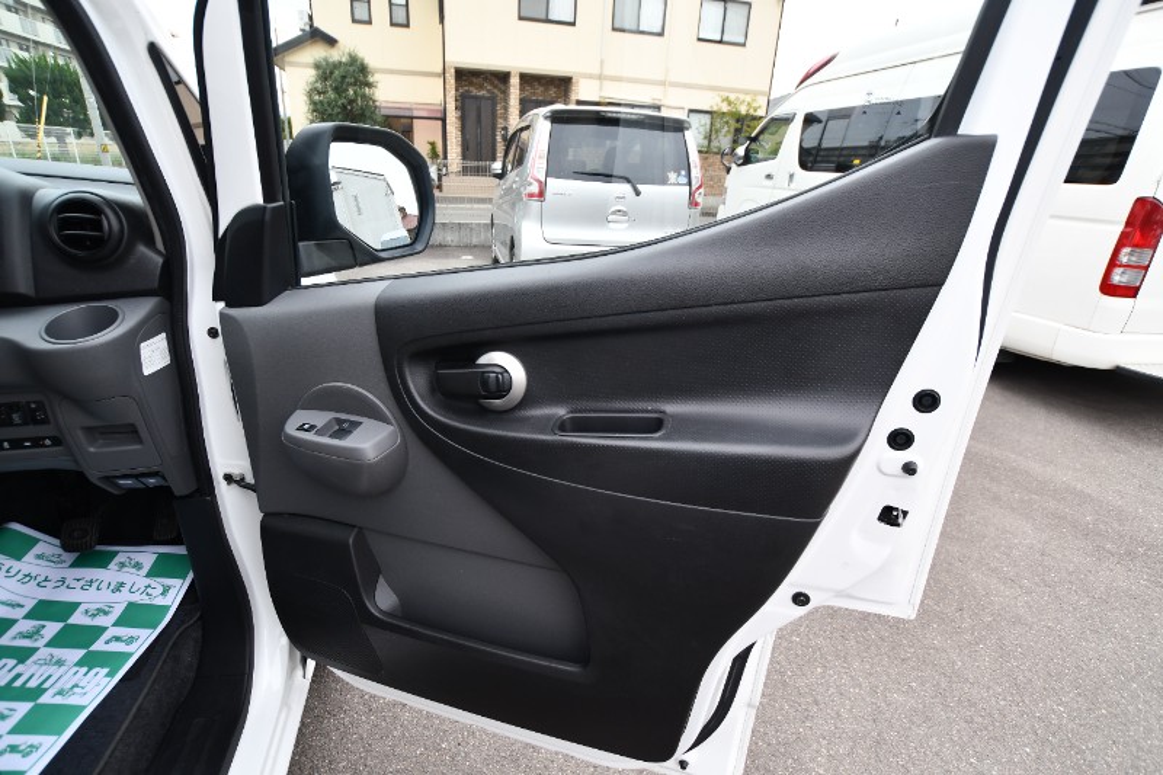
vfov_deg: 73.7
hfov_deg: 96.7
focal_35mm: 16
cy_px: 388
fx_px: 517
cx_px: 582
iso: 400
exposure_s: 1/250
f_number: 5.6
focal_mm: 11
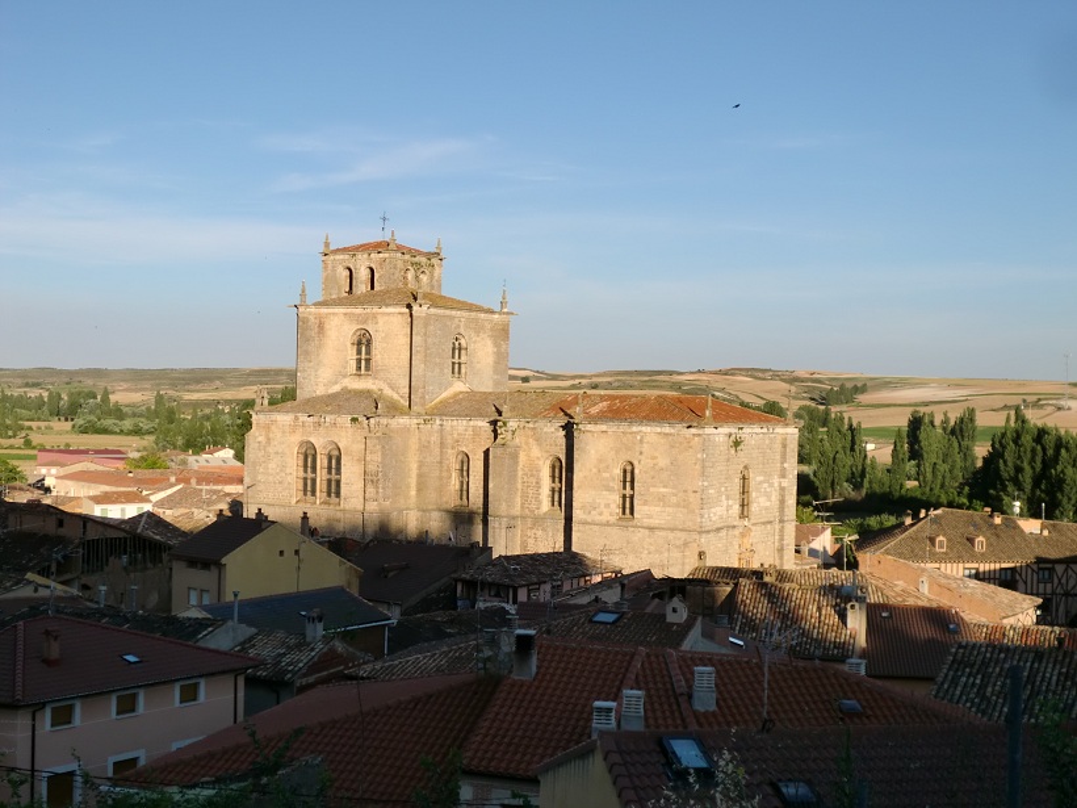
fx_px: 1587
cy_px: 404
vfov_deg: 28.6
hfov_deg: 37.5
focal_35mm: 51
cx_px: 538
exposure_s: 1/800
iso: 64
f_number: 3.8
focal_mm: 9.4
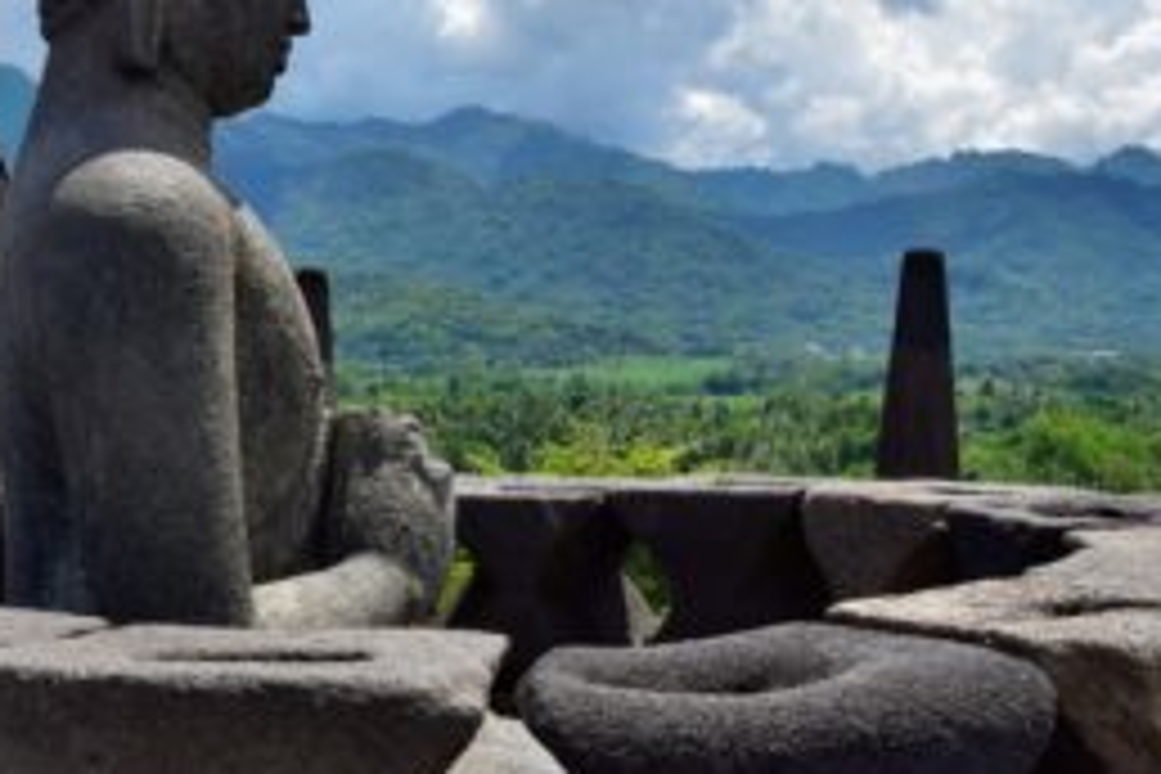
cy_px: 277
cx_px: 410
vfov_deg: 20.3
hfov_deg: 29.9
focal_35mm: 67
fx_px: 2161
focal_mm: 18
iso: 280
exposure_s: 1/500
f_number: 11
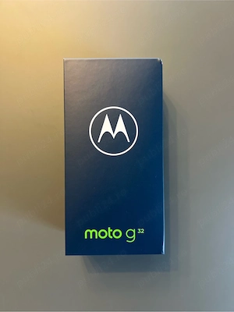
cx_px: 117
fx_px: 234
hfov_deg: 53.1
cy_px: 156
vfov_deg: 67.3
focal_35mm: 26
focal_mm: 5.7
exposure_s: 1/50
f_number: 1.5
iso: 250
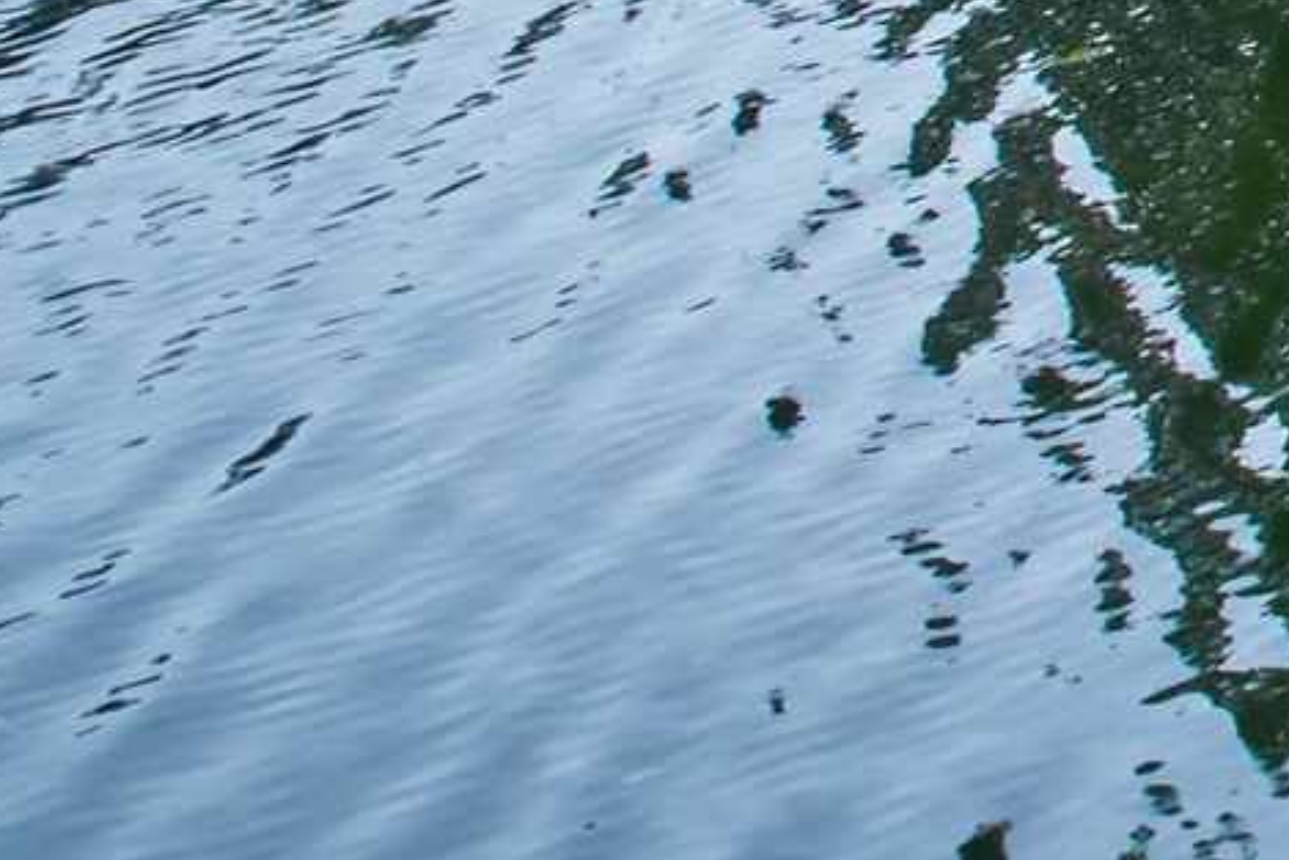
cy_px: -1819
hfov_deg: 11.0
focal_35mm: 144
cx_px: 3457
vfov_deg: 8.0
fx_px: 5157
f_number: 2.8
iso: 100
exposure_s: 1/200
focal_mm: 8.38
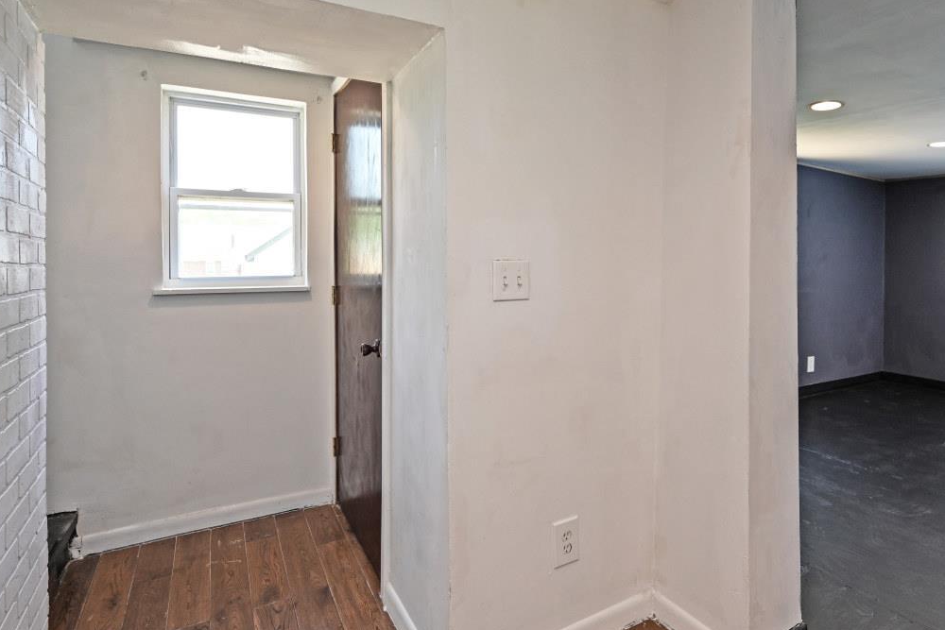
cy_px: 259
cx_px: 559
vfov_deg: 59.1
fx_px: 551
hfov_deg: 80.4
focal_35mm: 21
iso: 250
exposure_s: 1/60
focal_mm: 14
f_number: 4
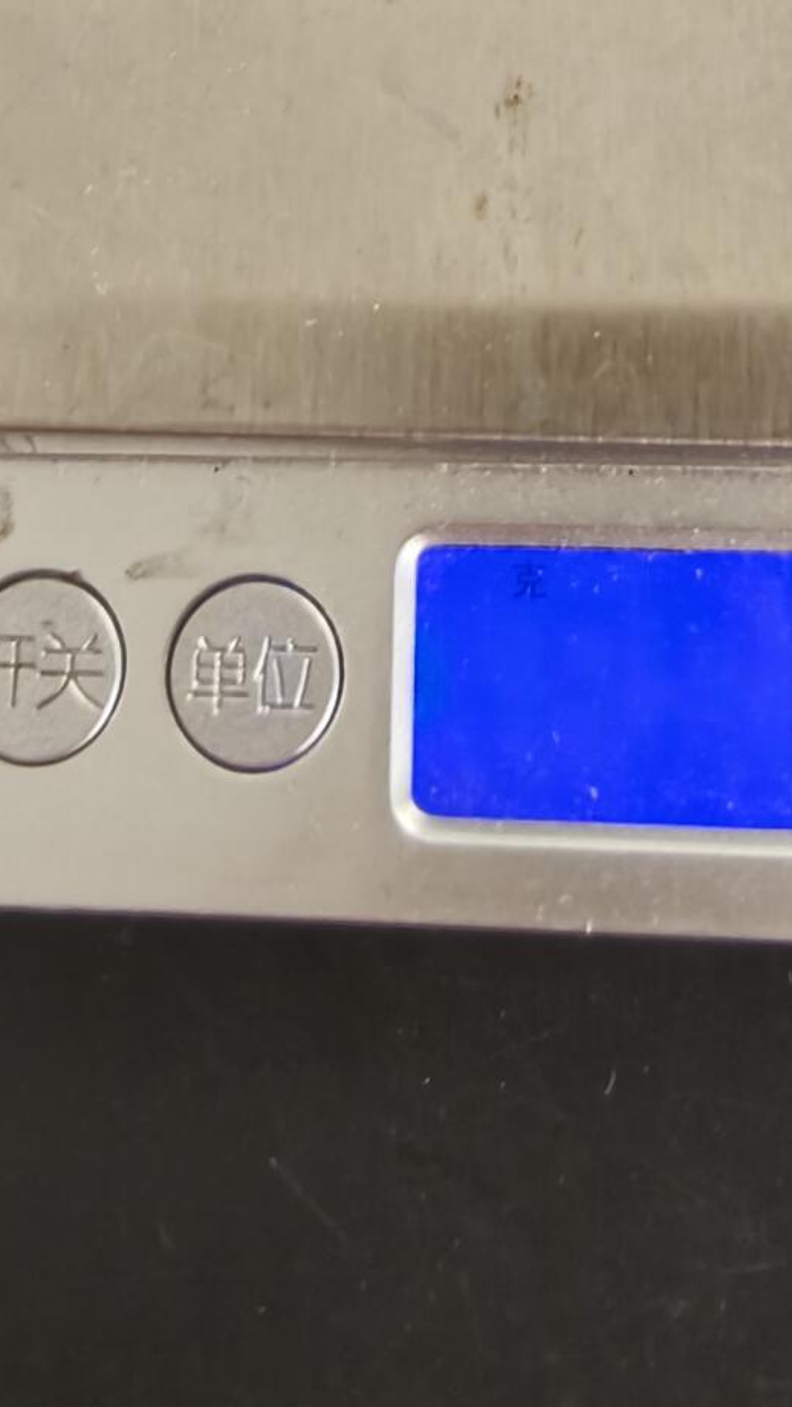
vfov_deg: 41.3
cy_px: 422
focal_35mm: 49
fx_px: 1828
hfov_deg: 22.4
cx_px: 963
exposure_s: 1/70.9
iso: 250
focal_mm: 2.32
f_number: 2
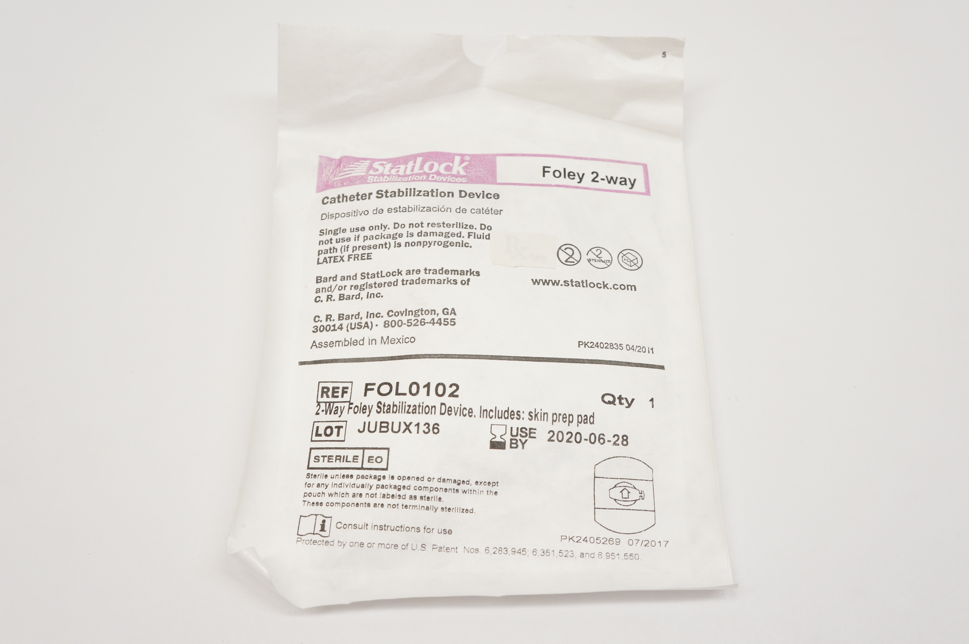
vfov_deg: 38.3
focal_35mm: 34
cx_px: 484
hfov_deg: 55.2
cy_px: 322
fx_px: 928
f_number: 6.3
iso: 400
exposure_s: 1/80
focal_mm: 23
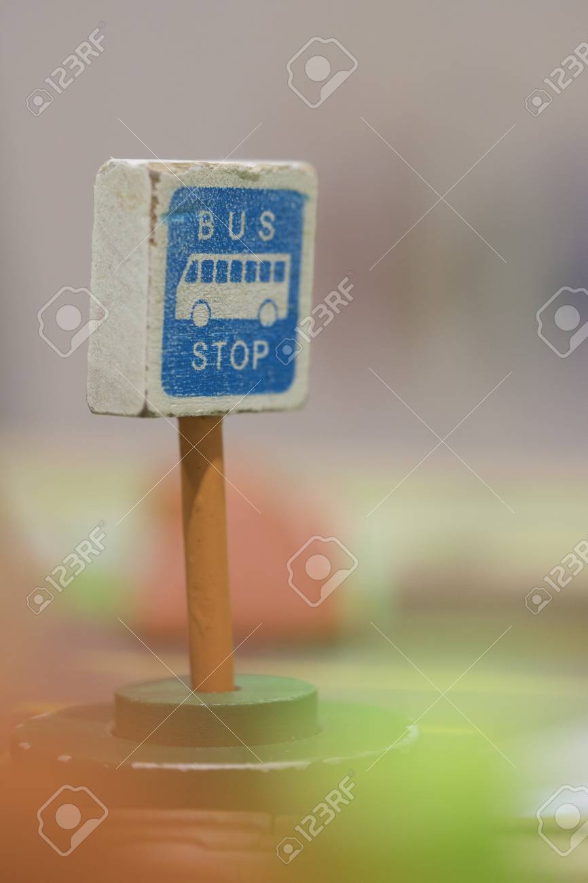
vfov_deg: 15.2
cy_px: 442
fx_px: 3309
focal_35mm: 135
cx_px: 294
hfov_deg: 10.2
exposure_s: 1/100
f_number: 3.2
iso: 640
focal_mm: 90
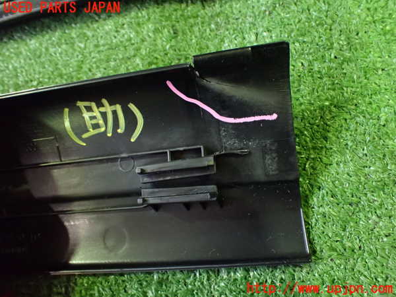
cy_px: 148
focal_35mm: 30
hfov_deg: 60.0
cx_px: 198
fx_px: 343
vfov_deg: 46.8
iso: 1250
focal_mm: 5.4
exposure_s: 1/30
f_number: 2.3
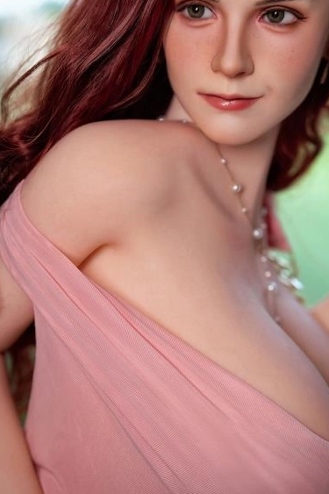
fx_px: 1097
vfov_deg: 25.3
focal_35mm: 80
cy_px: 188
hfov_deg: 17.0
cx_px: 204
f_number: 1.8
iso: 50
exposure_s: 1/160
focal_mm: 50
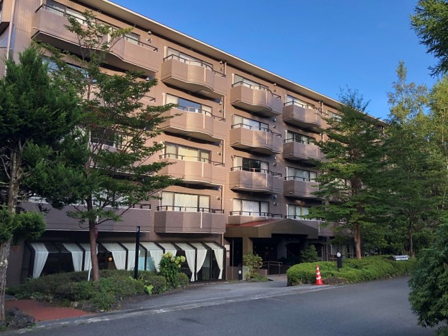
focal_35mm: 28
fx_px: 362
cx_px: 224
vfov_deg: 49.8
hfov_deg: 63.4
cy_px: 168
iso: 20
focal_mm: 3.99
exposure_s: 1/235
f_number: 1.8
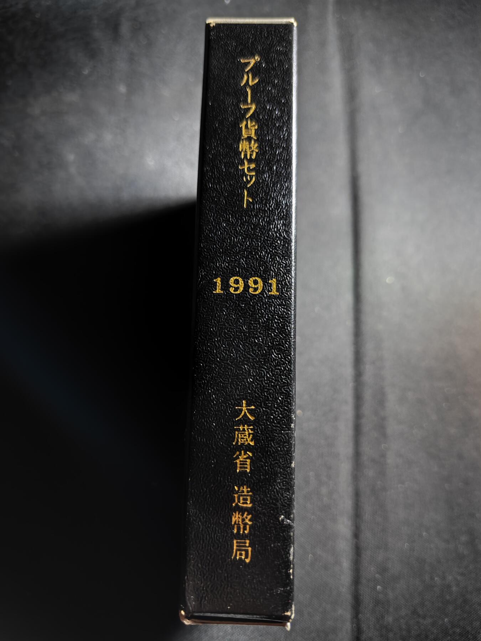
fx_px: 445
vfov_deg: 71.6
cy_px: 320
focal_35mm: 24
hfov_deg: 56.8
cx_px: 240
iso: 1250
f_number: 1.6
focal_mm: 5.84
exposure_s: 1/25
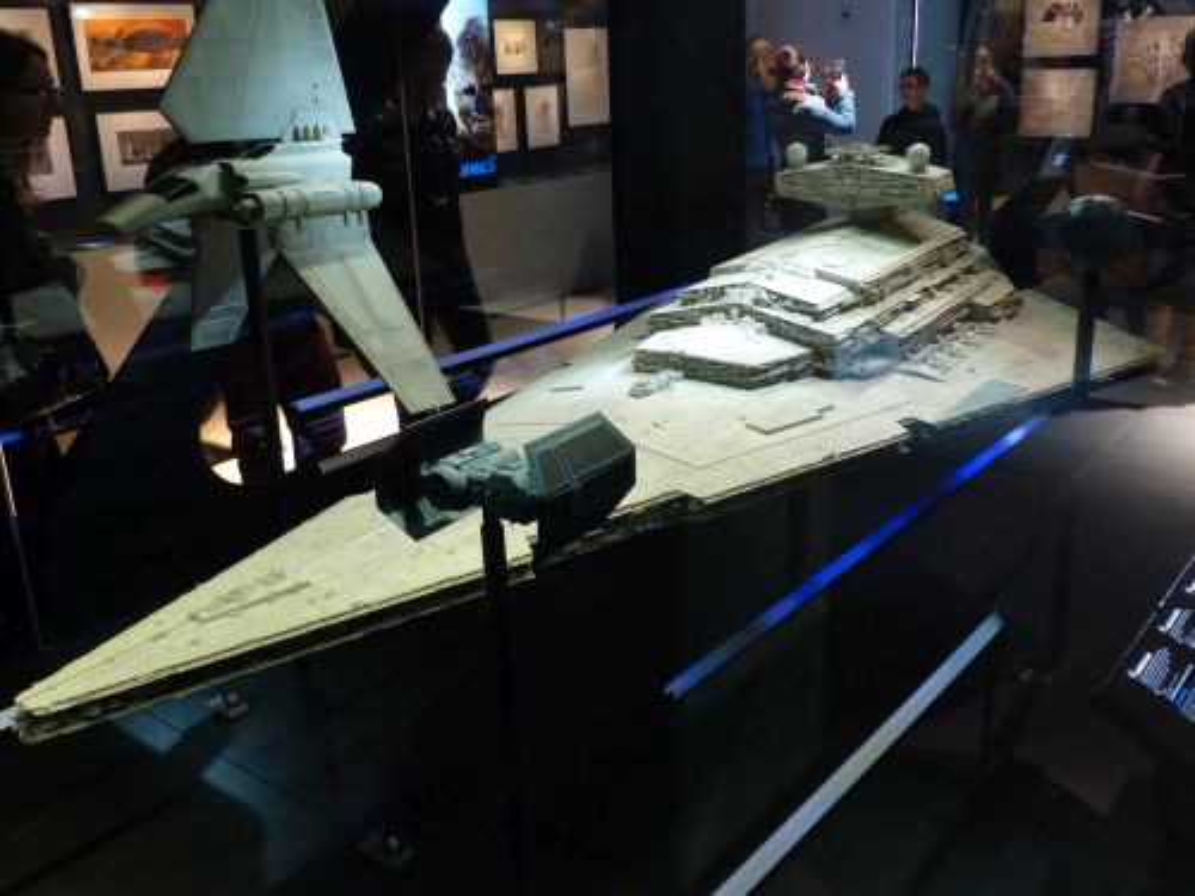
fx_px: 1105
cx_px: 598
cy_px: 448
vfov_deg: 44.2
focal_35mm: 32
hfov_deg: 56.8
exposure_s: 1/15
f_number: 2.8
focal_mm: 5.8
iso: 400
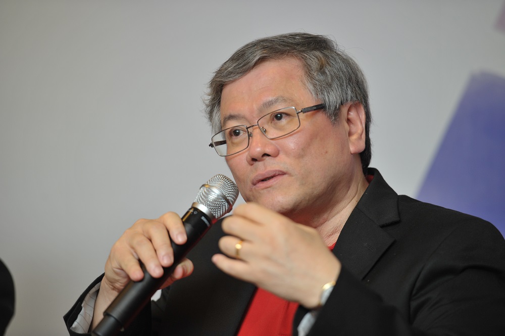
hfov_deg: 10.8
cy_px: 168
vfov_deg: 7.2
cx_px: 252
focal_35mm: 190
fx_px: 2663
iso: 800
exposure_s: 1/125
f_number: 2.8
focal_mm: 190
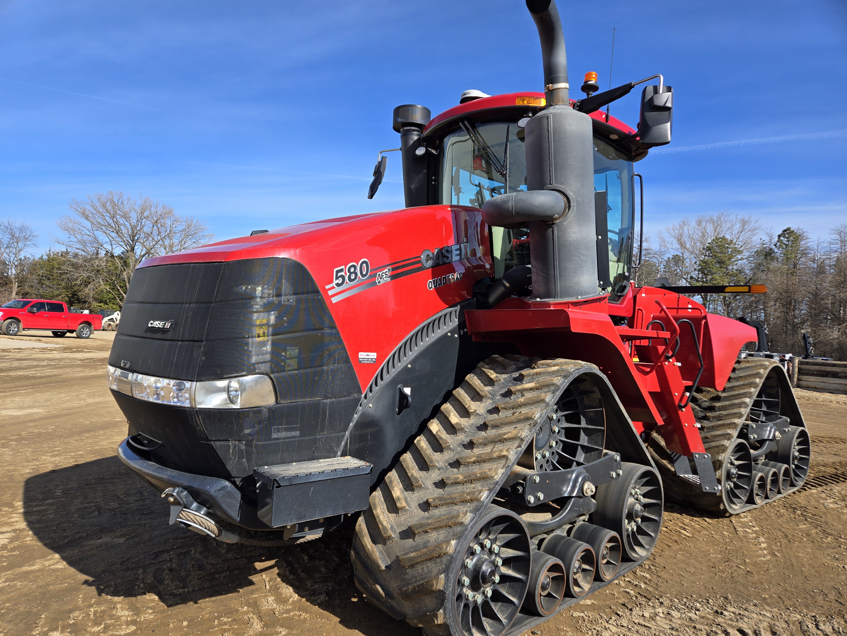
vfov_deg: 58.9
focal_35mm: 23
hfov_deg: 73.9
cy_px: 318
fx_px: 563
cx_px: 424
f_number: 1.8
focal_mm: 5.4
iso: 25
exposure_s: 1/1395
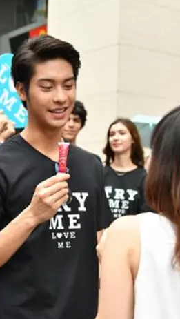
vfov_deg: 31.4
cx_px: 10
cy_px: 174
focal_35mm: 67
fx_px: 568
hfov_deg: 17.7
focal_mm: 38
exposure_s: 1/640
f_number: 4
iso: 500
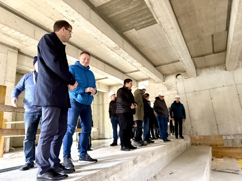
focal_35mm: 24
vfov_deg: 56.9
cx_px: 121
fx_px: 168
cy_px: 90
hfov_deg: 71.6
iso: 1000
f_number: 1.78
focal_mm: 6.76
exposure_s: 1/30
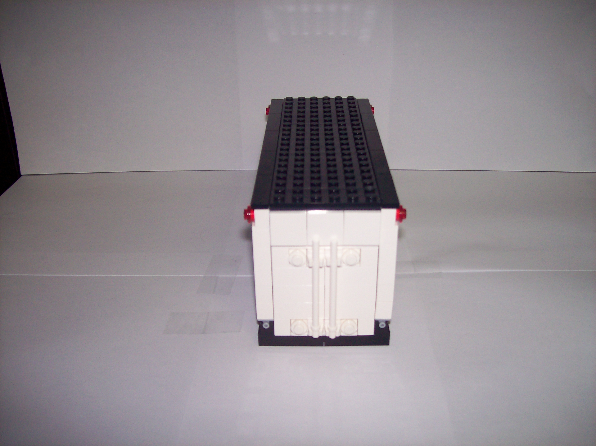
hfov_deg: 51.4
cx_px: 298
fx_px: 620
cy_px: 223
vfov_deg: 39.6
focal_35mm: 36
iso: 80
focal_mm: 6
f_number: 2.7
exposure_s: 1/64
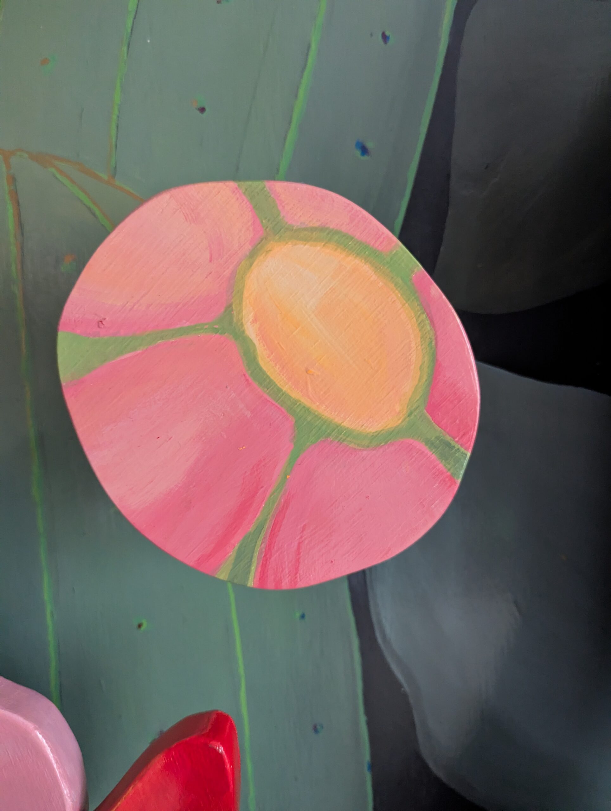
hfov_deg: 56.9
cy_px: 406
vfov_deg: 71.5
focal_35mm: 24
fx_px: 563
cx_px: 306
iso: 1817
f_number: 1.85
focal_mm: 6.81
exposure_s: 1/26.5
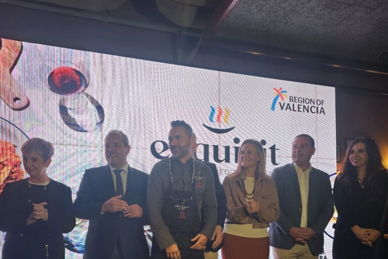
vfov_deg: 39.2
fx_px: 345
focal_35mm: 32
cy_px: 215
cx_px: 194
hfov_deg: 58.7
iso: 160
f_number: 1.7
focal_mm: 6.3
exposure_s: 1/60
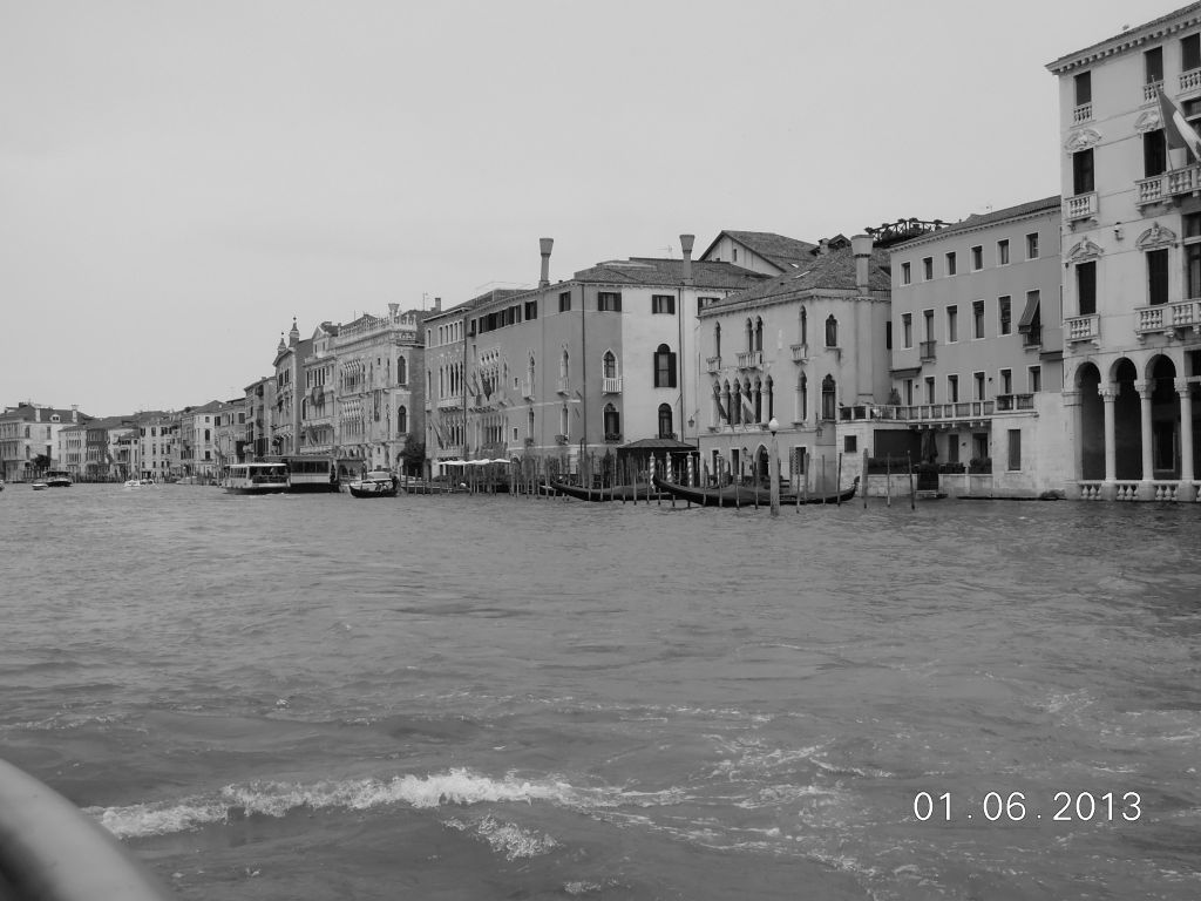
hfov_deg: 42.1
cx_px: 600
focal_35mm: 45
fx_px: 1561
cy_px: 450
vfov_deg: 32.2
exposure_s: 1/320
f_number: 4
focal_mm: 8.1
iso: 160
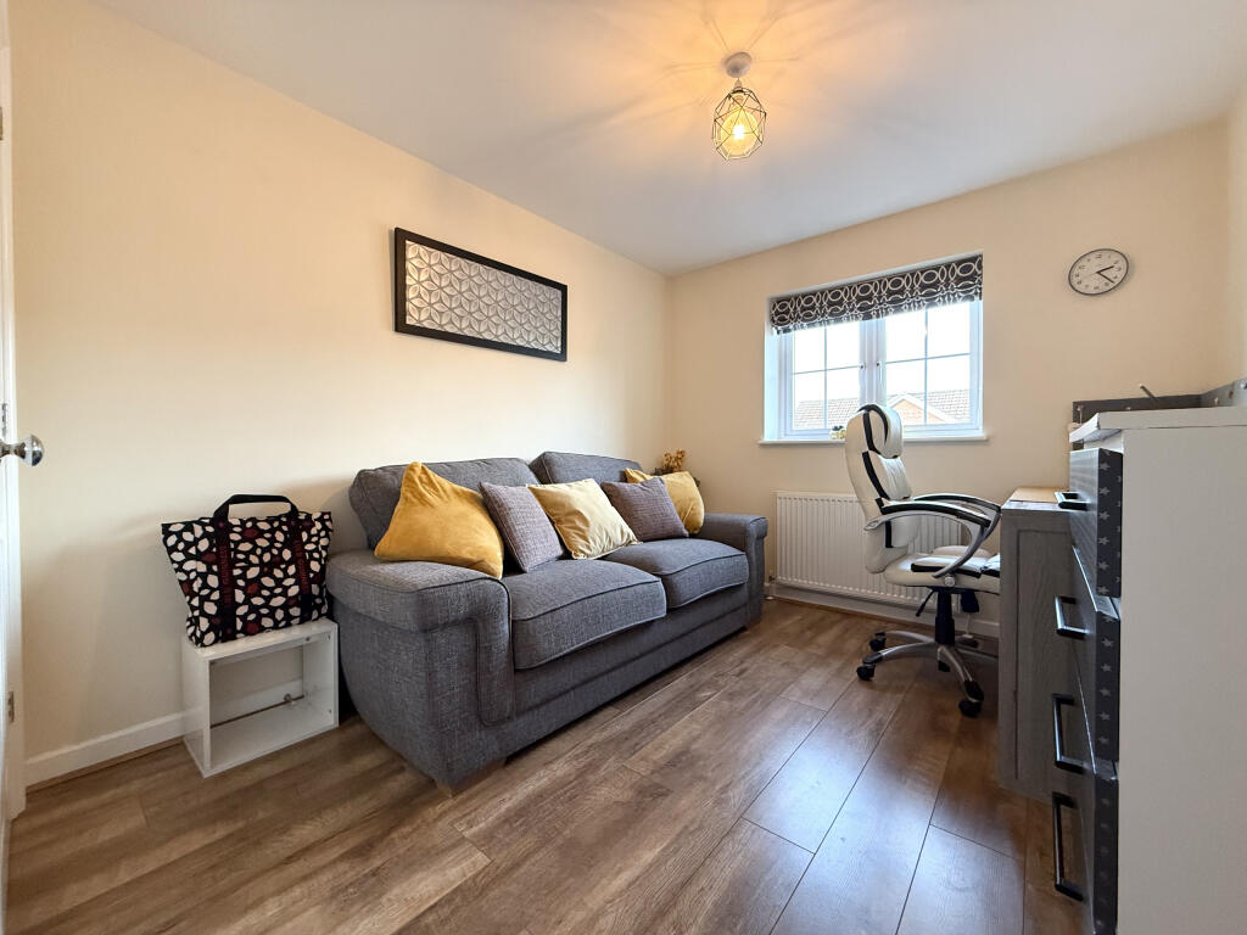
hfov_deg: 102.1
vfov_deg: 85.7
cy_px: 468
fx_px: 504
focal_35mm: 14
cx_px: 624
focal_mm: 2.22
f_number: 2.2
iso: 400
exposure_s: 1/100
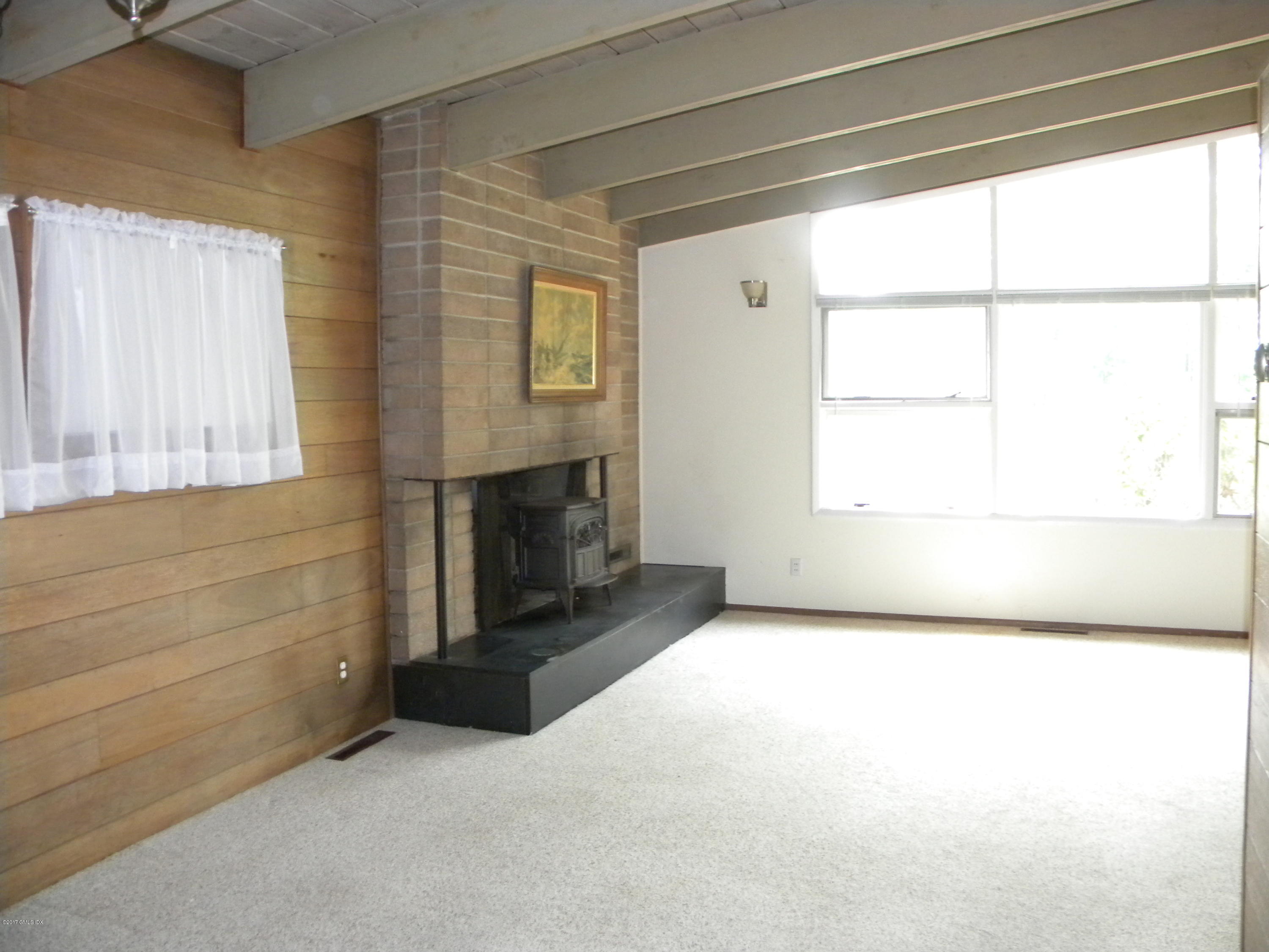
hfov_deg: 63.4
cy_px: 476
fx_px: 1026
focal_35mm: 28
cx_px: 634
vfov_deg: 49.7
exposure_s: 1/45.1
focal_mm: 5
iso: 400
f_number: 3.5
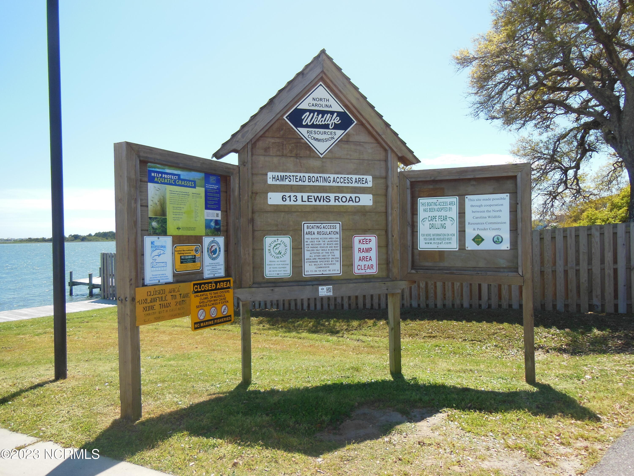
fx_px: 458
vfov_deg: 54.9
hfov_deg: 69.4
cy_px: 238
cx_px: 317
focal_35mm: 25
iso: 125
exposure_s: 1/640
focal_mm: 4.5
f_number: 3.5
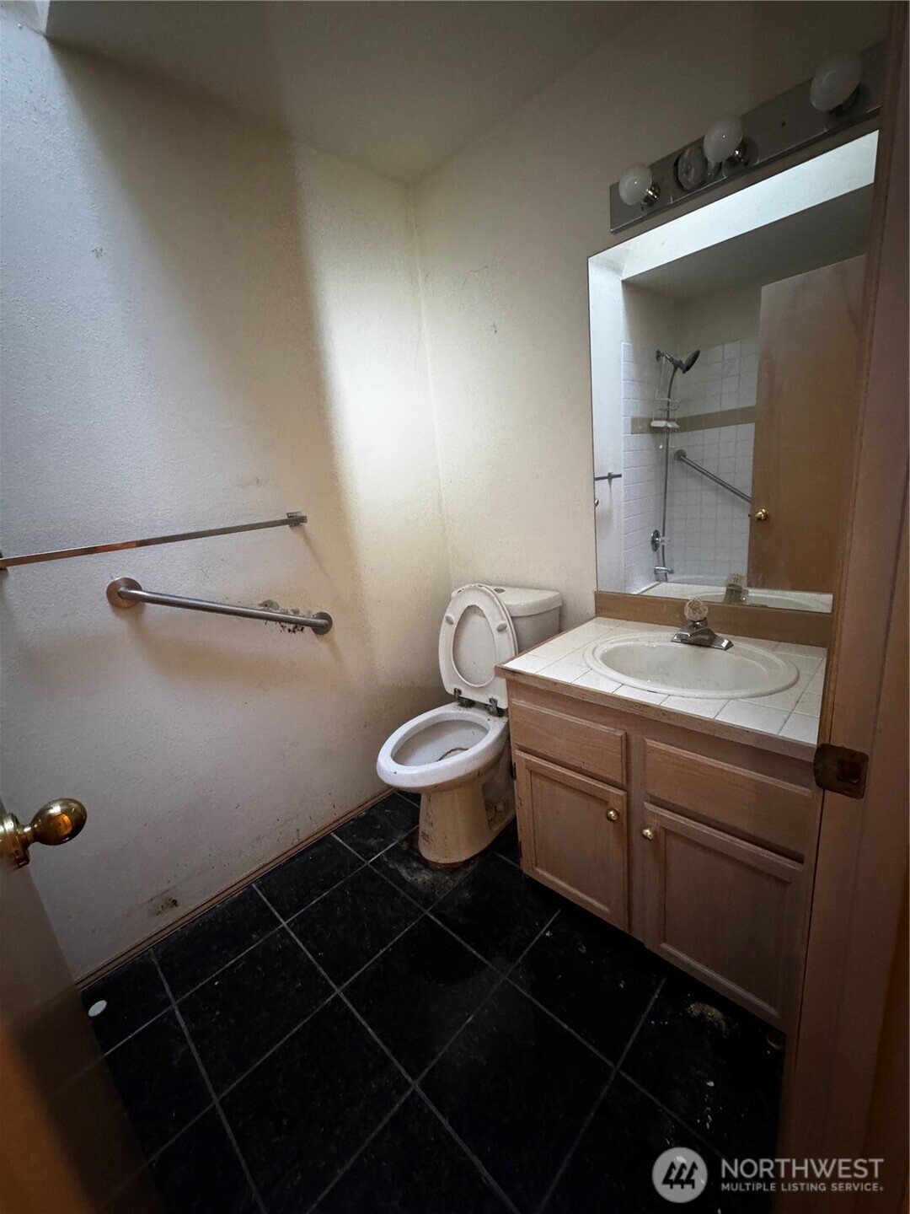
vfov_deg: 102.1
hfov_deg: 85.7
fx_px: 491
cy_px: 607
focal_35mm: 14
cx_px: 455
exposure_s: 1/40
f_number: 2.2
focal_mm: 2.22
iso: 1000
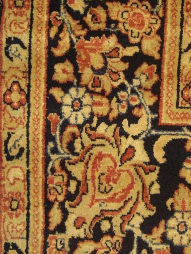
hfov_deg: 21.1
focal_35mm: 69
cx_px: 148
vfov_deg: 28.2
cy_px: 117
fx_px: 508
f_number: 2.8
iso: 800
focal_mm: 7.9
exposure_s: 1/50
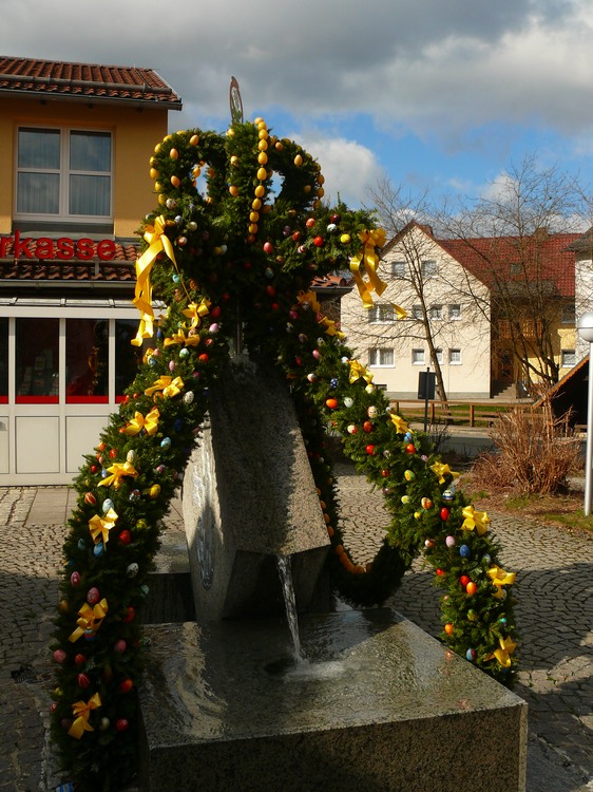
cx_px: 296
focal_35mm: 35
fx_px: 800
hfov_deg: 40.7
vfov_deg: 52.6
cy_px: 396
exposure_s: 1/200
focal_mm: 7.4
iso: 100
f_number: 5
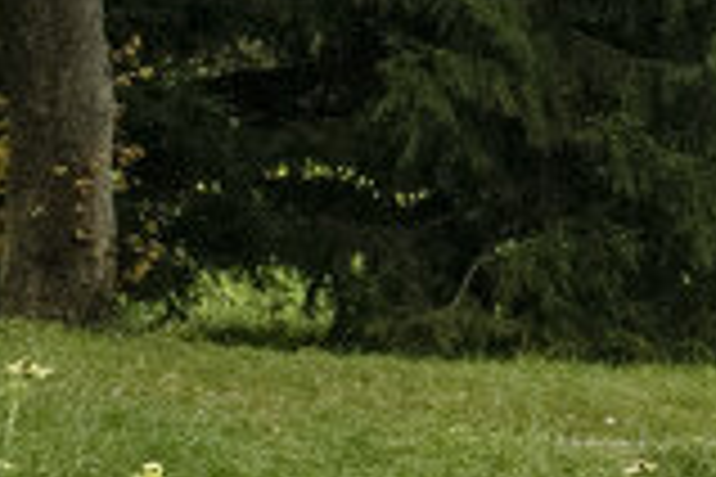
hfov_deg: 6.2
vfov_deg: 4.8
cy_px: -346
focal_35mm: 284
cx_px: 2657
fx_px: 5644
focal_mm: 25
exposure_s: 1/800
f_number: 13
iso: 800
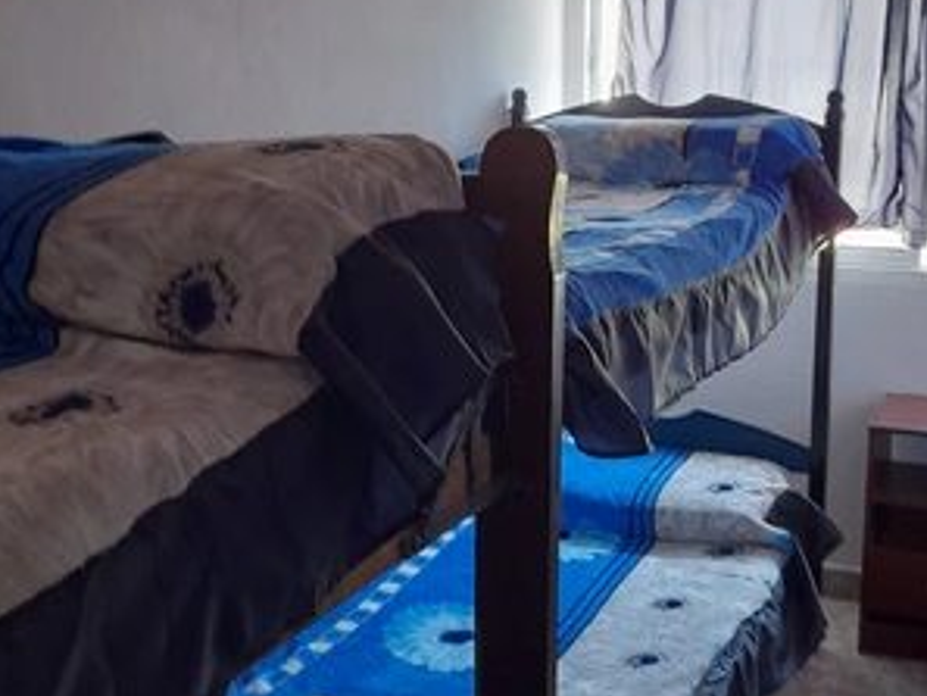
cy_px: 371
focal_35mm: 37
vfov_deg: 38.7
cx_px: 524
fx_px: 991
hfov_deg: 50.0
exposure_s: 1/40
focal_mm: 4.6
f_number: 2
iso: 320
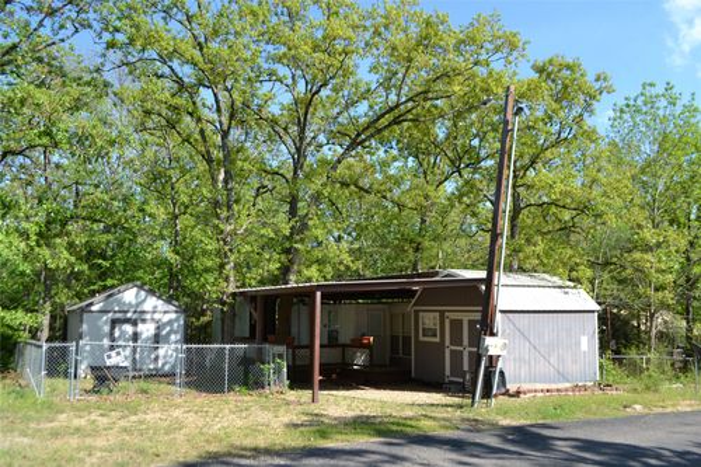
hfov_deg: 67.4
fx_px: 526
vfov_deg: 47.9
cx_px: 350
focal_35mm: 27
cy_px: 234
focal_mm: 18
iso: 100
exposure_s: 1/200
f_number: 7.1
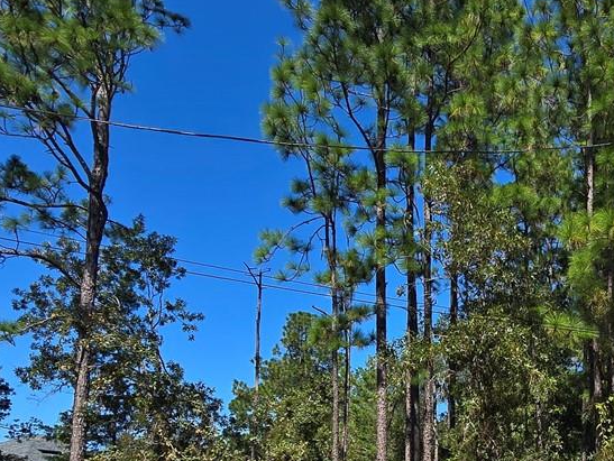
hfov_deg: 45.1
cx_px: 537
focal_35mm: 38
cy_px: 395
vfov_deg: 36.0
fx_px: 674
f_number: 2.2
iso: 50
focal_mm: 2.2
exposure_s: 1/2384
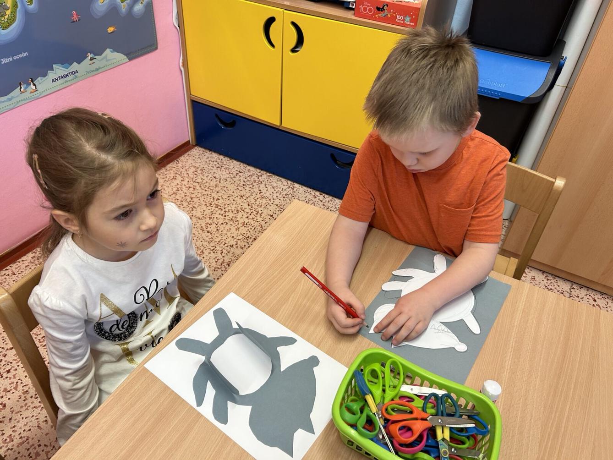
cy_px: 230
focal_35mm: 26
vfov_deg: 53.1
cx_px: 306
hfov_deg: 67.3
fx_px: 461
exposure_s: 1/100
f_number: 1.5
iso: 100
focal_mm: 5.7
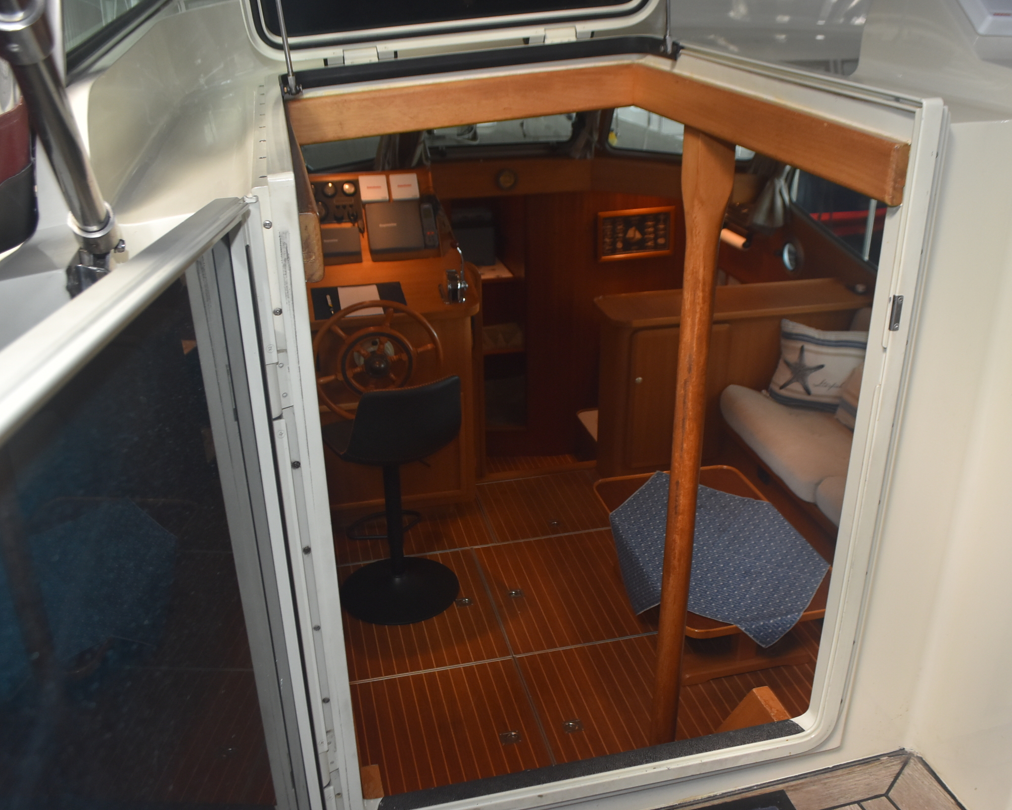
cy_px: 400
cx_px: 559
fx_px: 928
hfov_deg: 57.1
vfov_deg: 47.1
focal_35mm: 31
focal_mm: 18
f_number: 5
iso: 800
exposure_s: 1/100
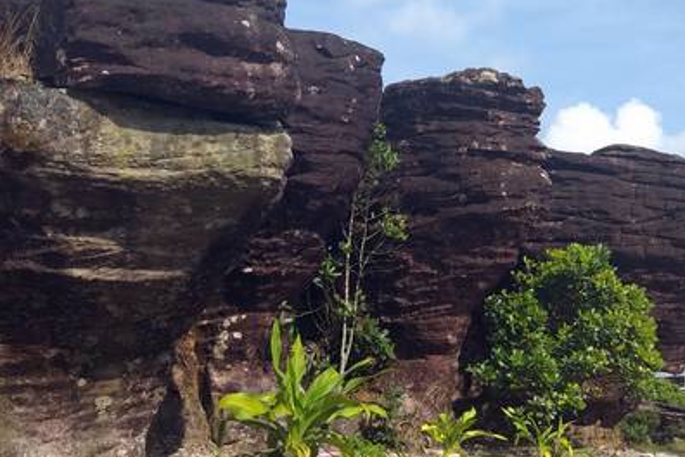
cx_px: 490
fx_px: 780
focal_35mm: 41
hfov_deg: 46.2
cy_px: 263
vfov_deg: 32.6
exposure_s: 1/1219
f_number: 1.7
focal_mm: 3.93
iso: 40
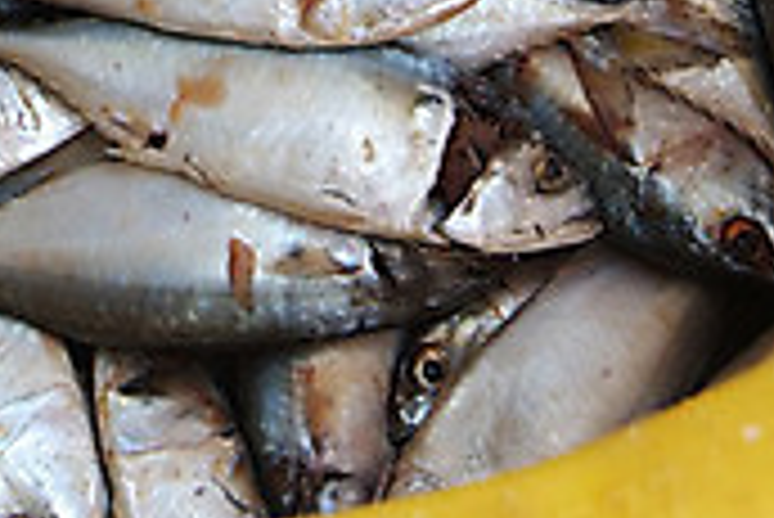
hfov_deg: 7.1
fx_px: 6219
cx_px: -40
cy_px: -338
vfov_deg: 4.7
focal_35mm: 289
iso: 100
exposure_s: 1/18
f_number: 9
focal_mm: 55
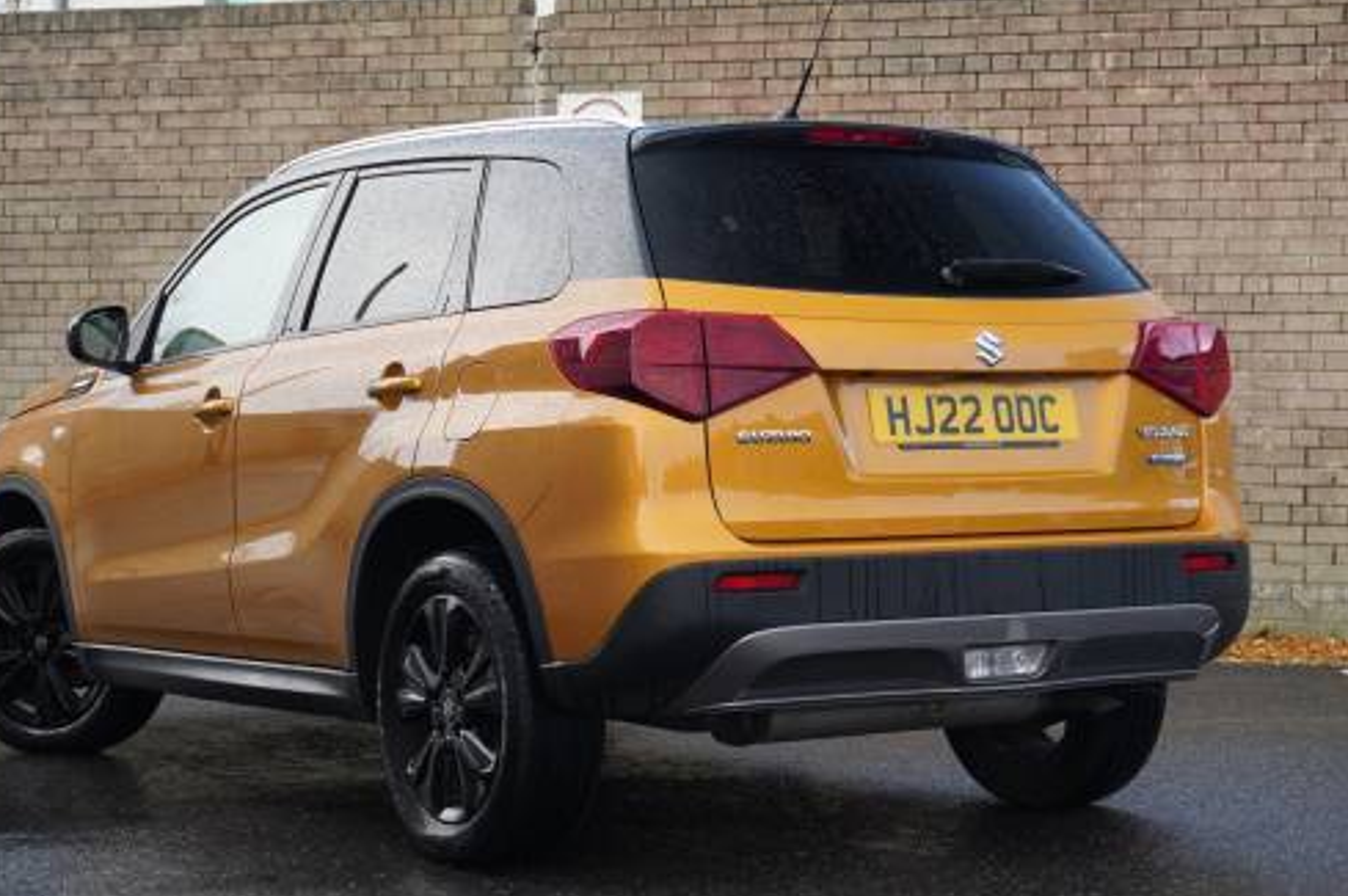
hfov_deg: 27.8
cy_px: 425
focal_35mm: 73
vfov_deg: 18.7
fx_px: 2718
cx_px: 623
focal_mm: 37
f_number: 5.6
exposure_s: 1/160
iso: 2000
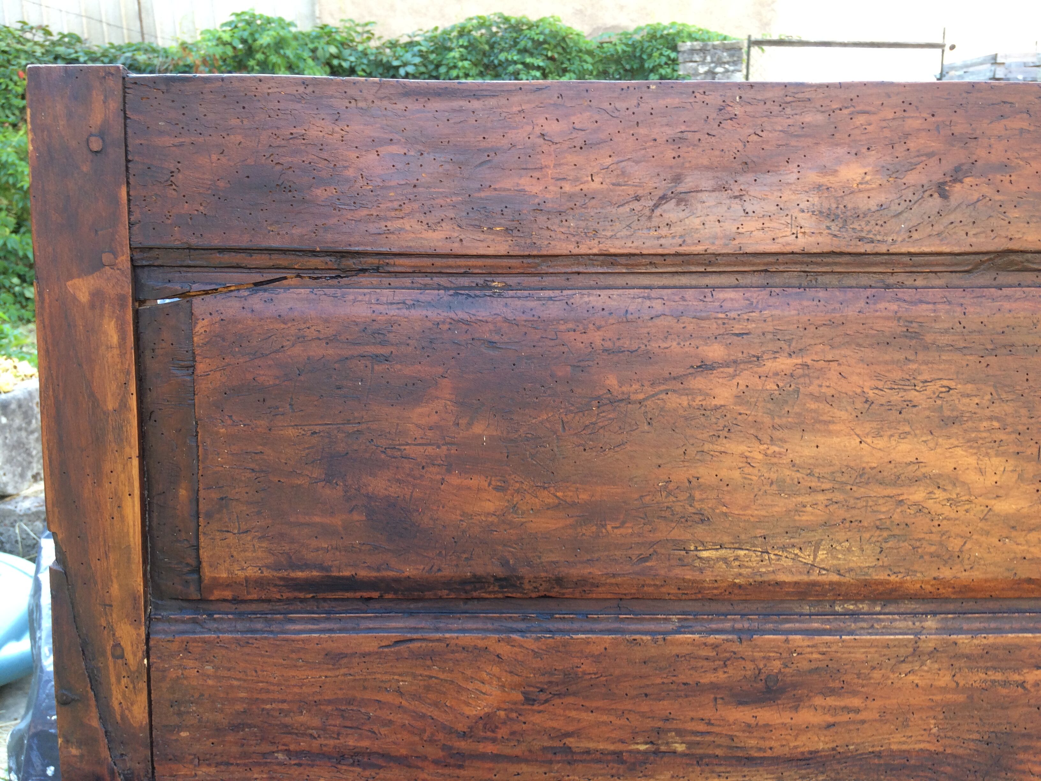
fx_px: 872
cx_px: 520
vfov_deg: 48.2
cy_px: 390
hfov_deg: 61.7
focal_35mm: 29
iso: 40
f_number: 2.2
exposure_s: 1/50
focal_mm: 4.15
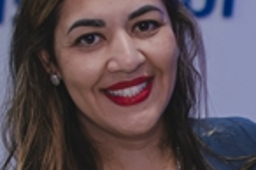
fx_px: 1900
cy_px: 264
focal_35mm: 268
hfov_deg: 7.7
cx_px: 249
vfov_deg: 5.1
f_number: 2.8
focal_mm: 35
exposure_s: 1/200
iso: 500
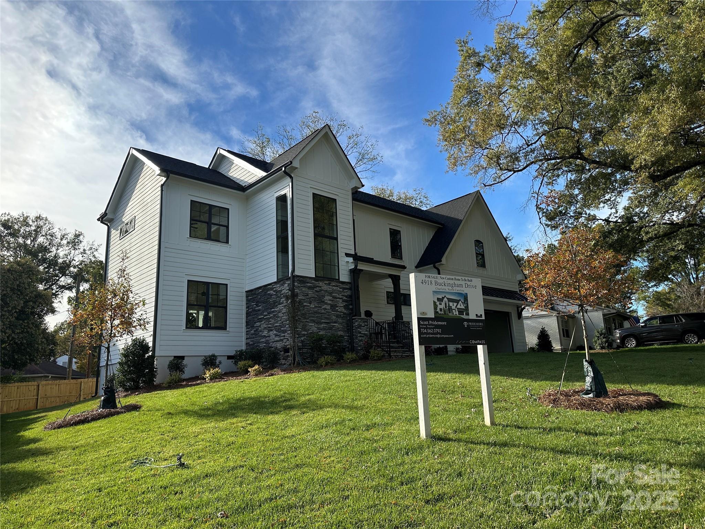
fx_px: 489
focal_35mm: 24
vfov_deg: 56.8
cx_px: 352
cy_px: 264
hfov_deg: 71.6
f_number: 1.78
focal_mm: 6.86
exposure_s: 1/2299
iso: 80
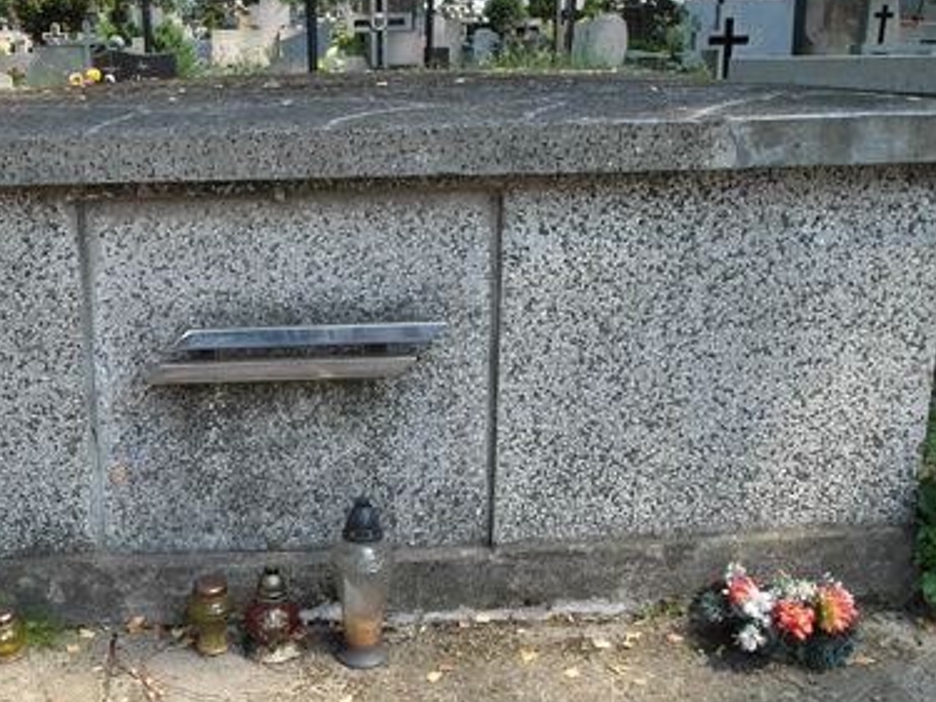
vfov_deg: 35.1
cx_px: 307
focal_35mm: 41
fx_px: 1108
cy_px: 365
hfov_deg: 45.1
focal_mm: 5.2
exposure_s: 1/250
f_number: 3.9
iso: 80
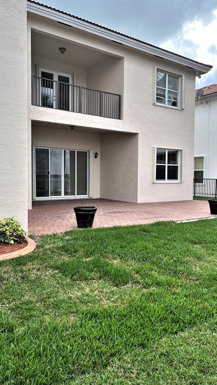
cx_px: 101
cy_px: 192
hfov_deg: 40.2
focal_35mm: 29
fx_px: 297
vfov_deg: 66.1
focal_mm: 5.1
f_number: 1.6
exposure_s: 1/1266
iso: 50
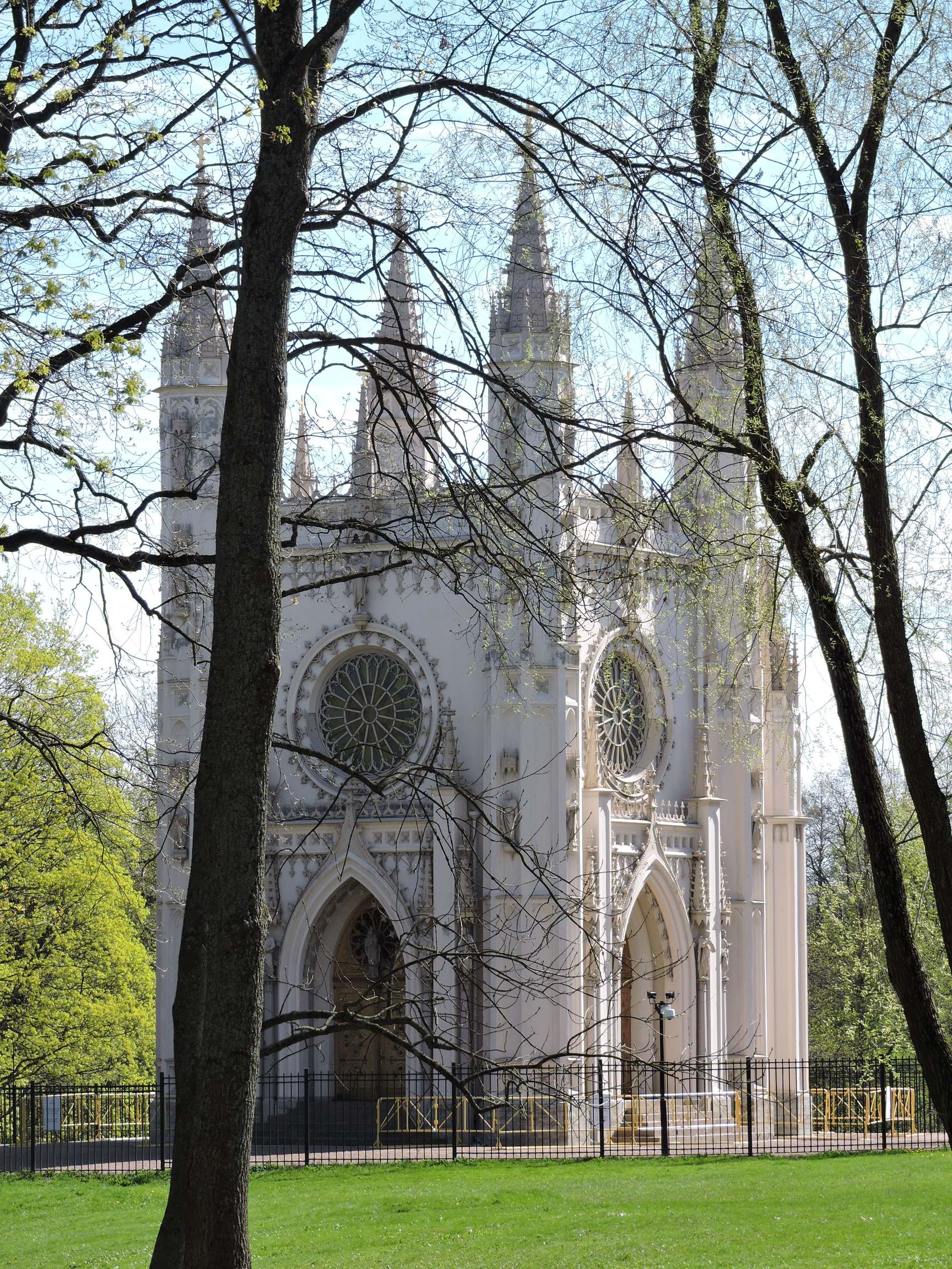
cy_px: 634
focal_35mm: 150
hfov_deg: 9.9
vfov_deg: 13.2
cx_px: 476
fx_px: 5500
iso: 100
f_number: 5.2
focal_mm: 26.9
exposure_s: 1/320
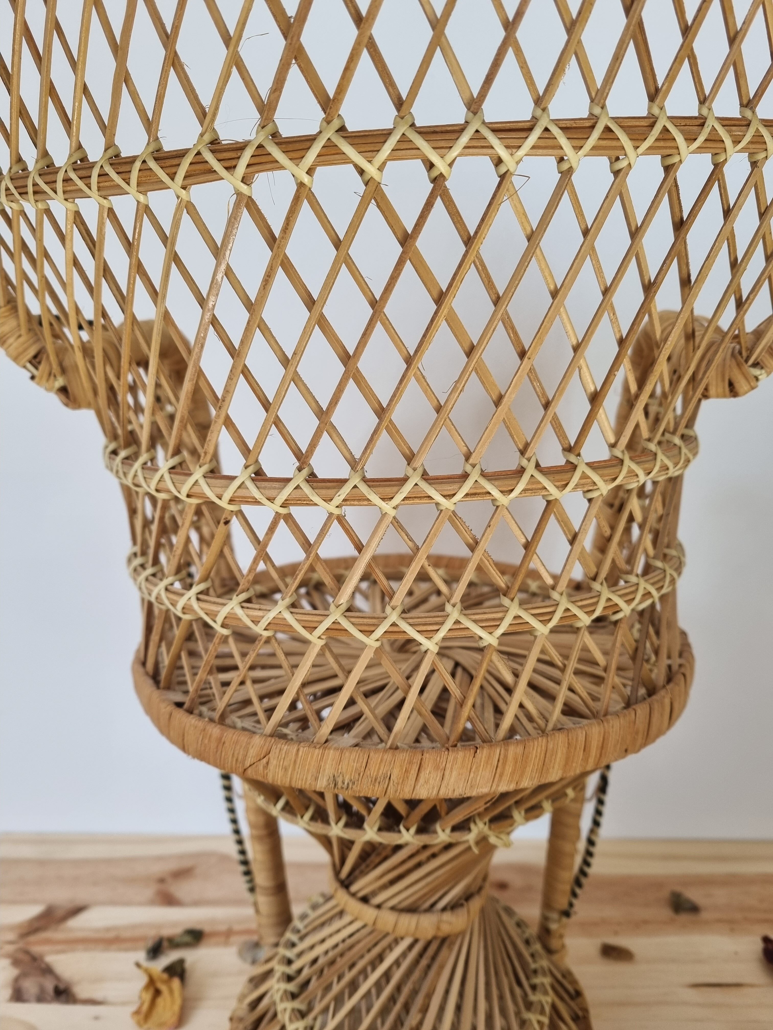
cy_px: 515
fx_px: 774
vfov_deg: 67.3
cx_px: 386
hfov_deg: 53.1
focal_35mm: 26
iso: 125
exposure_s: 1/100
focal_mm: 5.4
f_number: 1.8
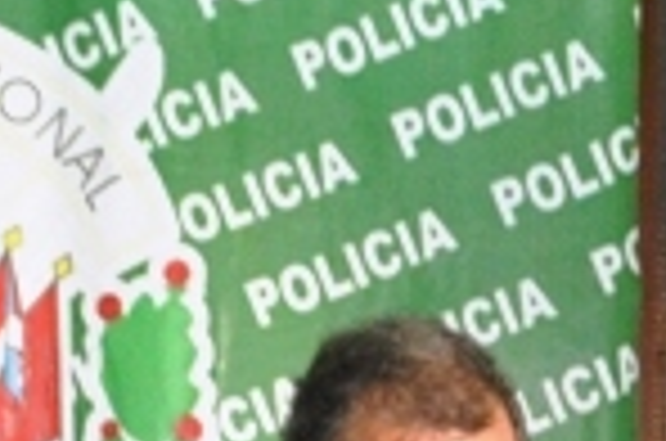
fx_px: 2400
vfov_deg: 9.8
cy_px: 886
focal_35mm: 130
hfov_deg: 15.8
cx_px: 454
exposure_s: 1/60
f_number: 3.8
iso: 3200
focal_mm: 20
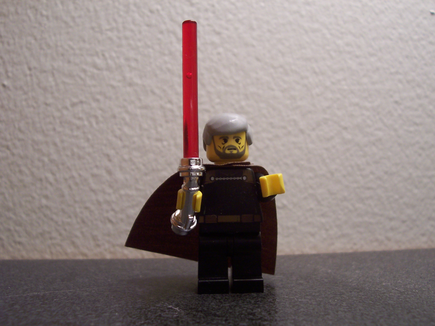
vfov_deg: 38.7
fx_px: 465
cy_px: 163
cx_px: 218
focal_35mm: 37
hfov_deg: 50.1
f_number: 2.8
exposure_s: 1/30
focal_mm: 5.6
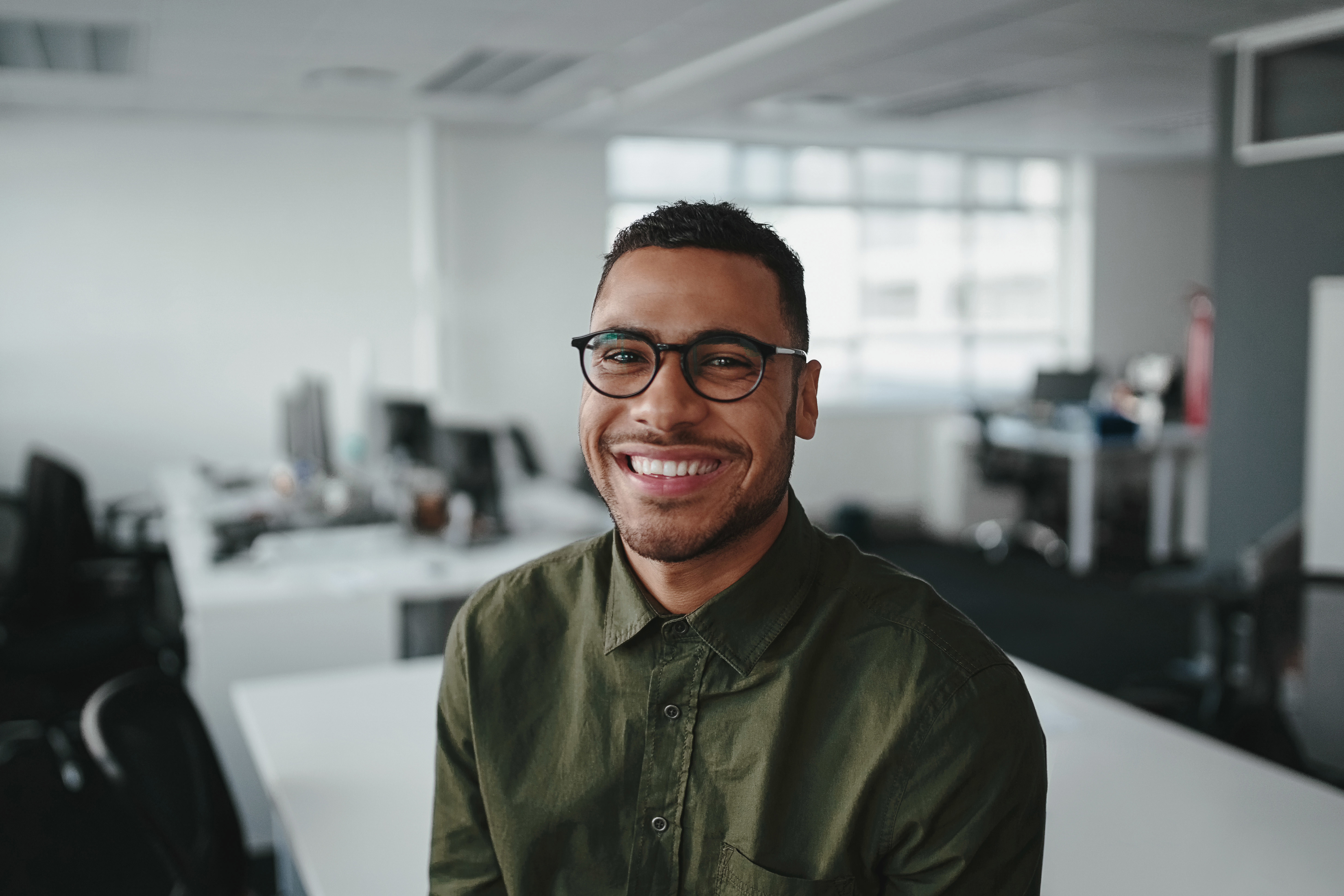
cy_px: 448
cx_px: 672
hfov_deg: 54.4
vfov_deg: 37.8
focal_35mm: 35
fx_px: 1306
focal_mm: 35
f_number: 1.4
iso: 400
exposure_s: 1/2000
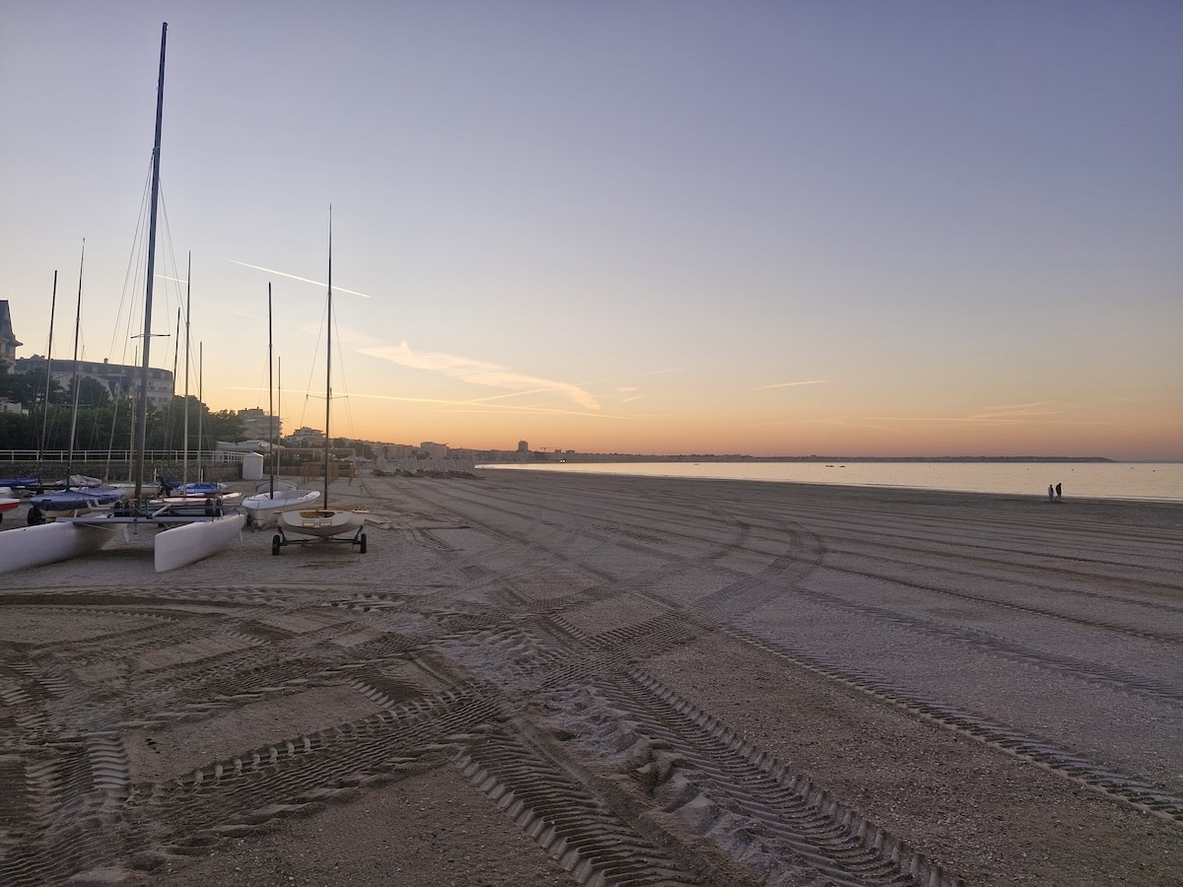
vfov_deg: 58.9
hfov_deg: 73.9
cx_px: 592
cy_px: 444
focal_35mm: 23
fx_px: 786
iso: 50
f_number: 1.8
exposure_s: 1/205
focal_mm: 5.54
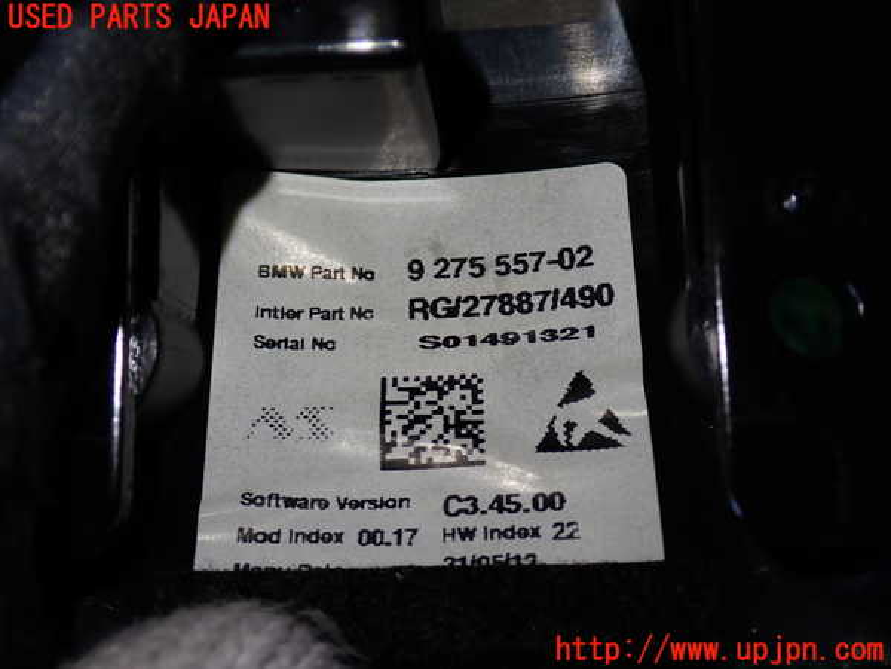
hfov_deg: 42.9
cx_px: 446
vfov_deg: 32.9
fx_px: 1133
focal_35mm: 44
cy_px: 334
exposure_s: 1/100
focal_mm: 7.84
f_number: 2.9
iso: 100
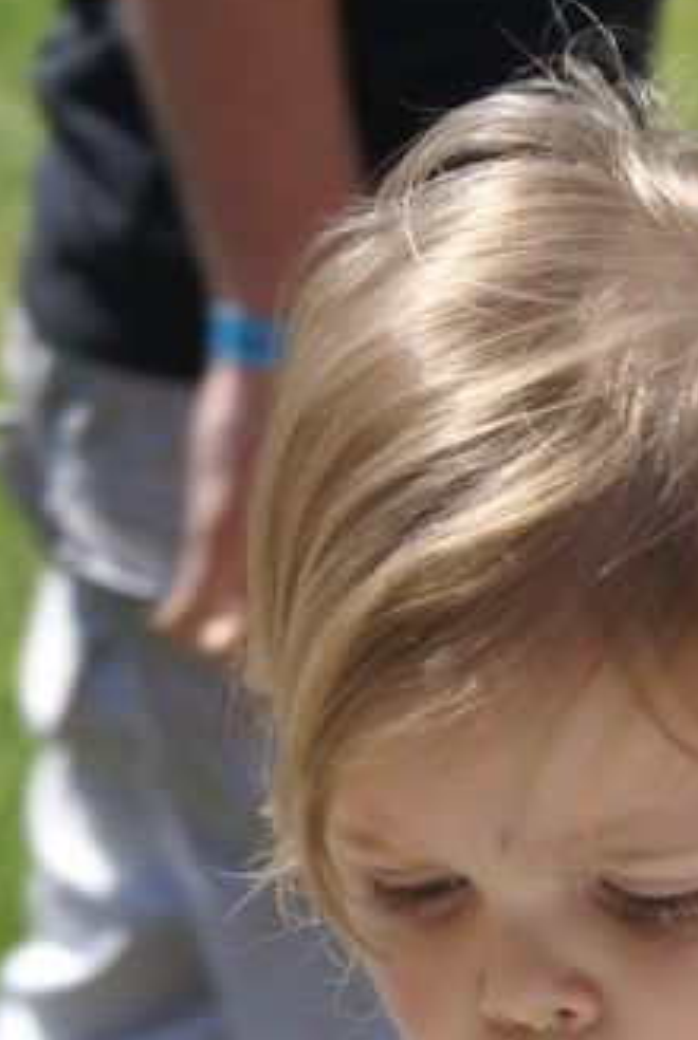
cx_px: 598
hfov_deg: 4.2
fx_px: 9470
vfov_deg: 6.3
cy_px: 1042
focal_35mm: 327
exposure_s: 1/200
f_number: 8
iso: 100
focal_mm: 70
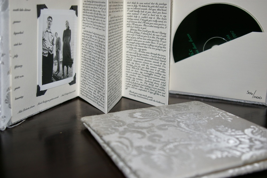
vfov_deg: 28.9
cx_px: 134
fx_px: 345
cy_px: 89
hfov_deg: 42.4
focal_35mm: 46
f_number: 4
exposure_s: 1/45
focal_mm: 31
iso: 200
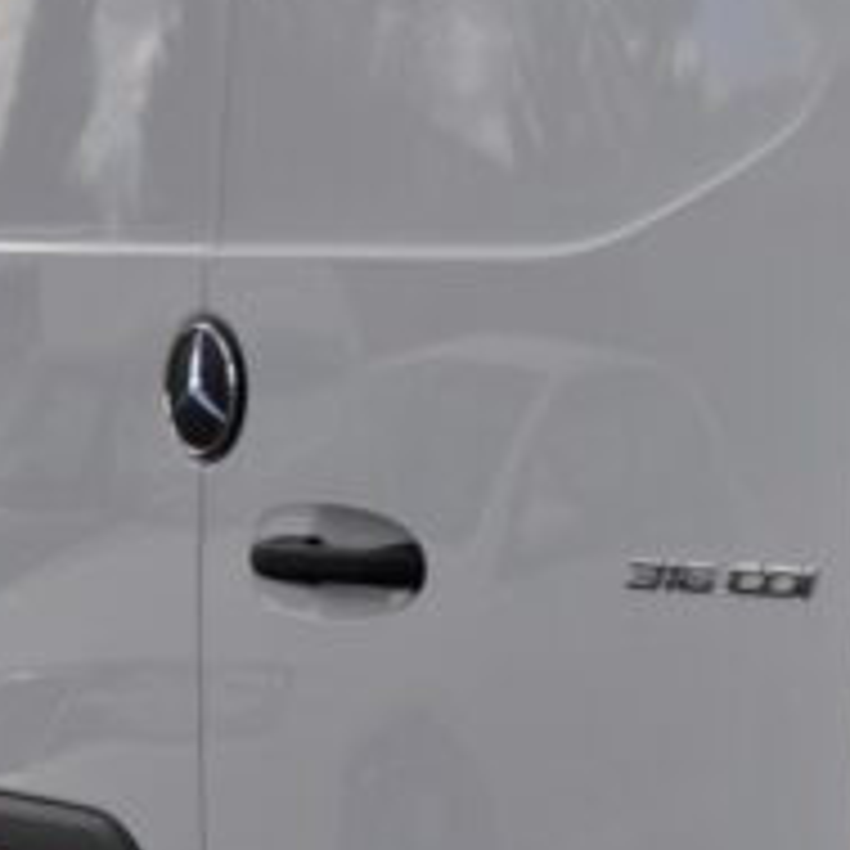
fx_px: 4973
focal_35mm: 179
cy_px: 130
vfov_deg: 9.7
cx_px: 1664
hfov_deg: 9.2
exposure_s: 1/320
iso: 500
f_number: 9
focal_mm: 26
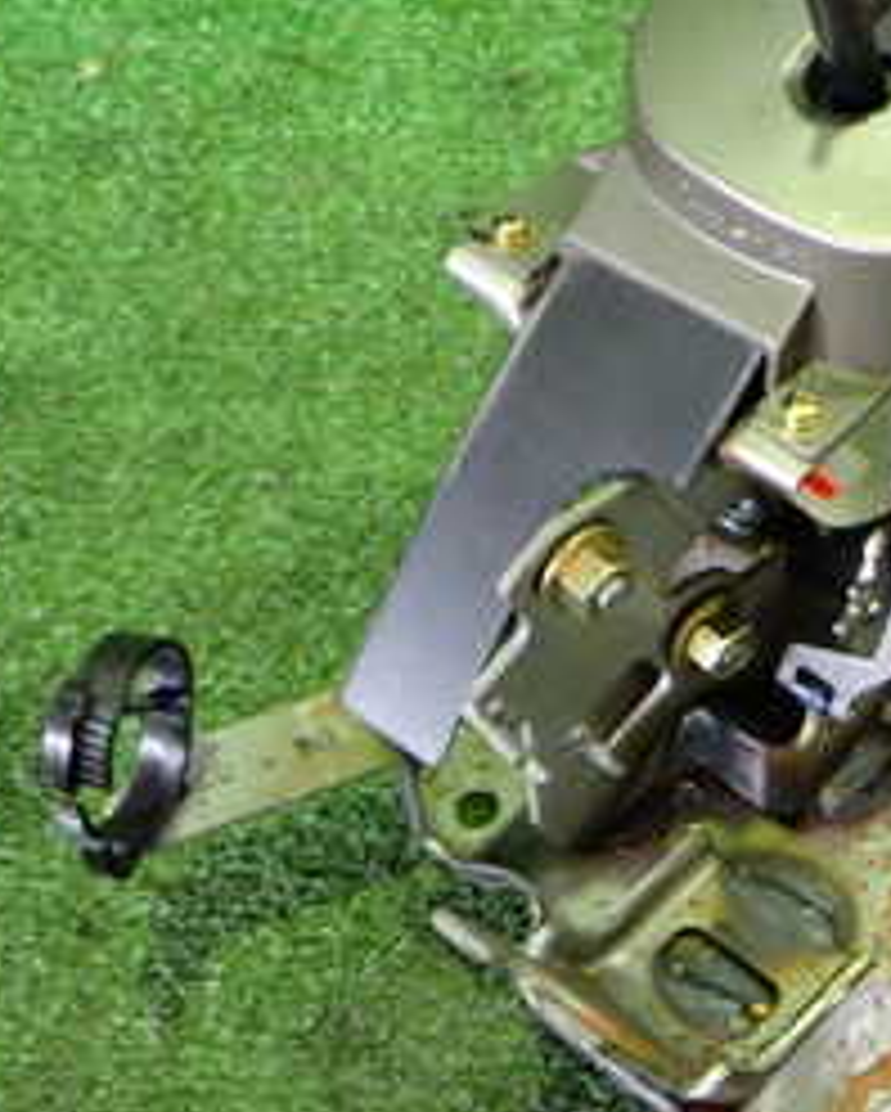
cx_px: 850
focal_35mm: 71
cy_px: 396
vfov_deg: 26.6
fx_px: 2337
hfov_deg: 21.0
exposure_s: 1/30
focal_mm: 5.4
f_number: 2.3
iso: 640
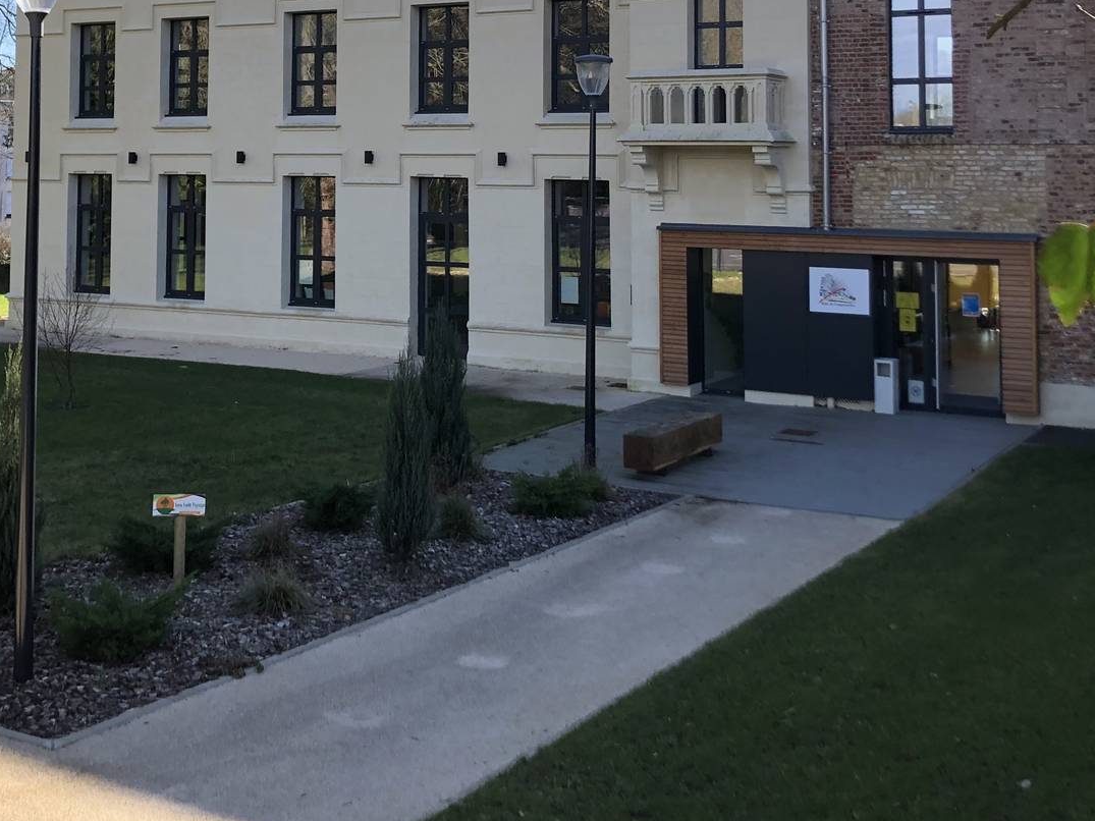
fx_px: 1581
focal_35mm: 50
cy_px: 96
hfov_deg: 37.9
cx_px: 402
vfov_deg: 28.1
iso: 20
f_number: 1.8
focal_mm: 3.99
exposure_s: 1/800
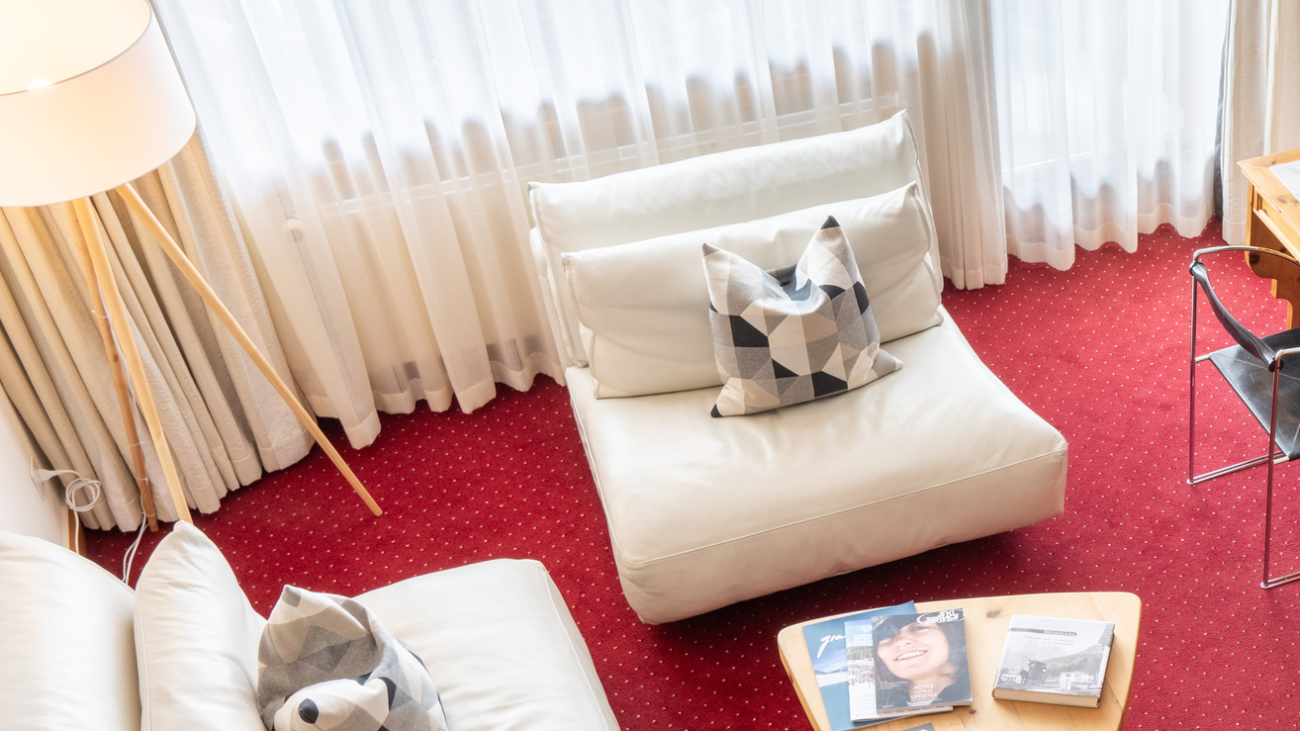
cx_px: 1213
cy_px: 504
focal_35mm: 55
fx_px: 1896
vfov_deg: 21.7
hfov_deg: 35.2
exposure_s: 1/15
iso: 100
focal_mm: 23
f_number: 9
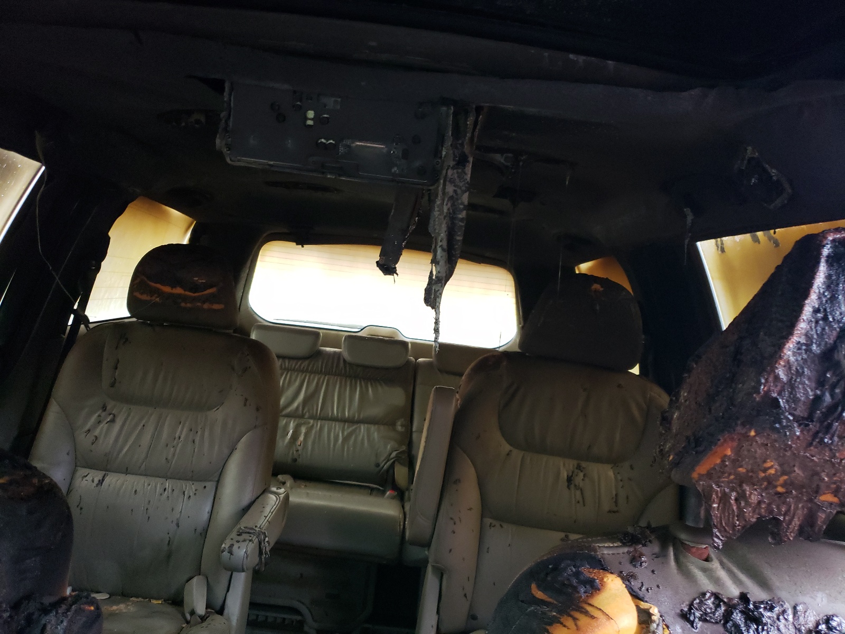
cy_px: 317
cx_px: 422
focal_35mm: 26
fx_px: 635
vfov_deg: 53.1
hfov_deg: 67.3
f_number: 1.5
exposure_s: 1/60.2
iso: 328
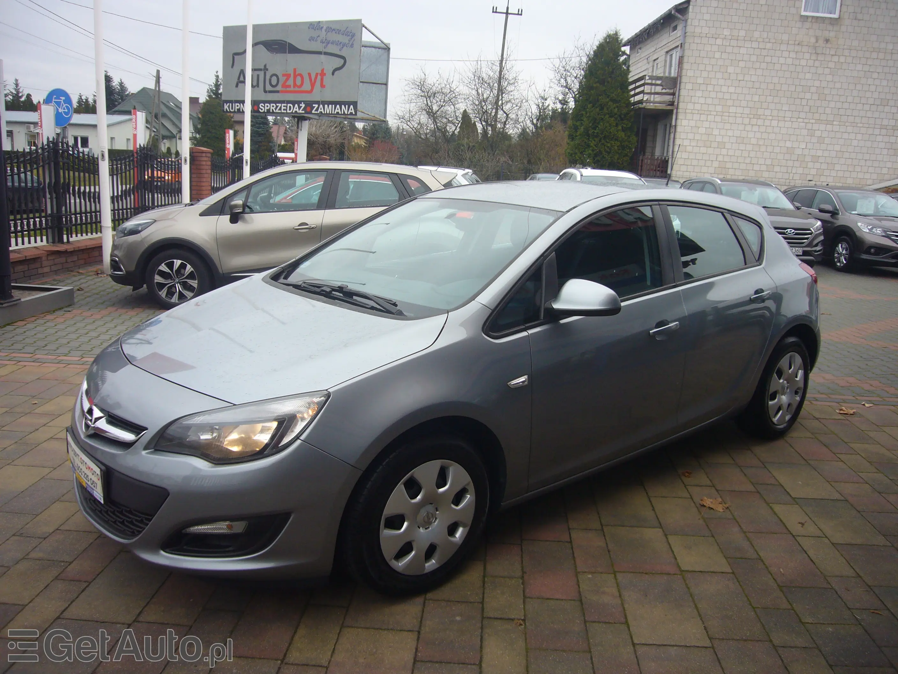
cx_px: 449
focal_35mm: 28
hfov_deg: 63.4
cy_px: 337
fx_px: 726
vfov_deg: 49.7
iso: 80
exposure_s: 1/160
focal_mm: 4.6
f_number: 2.8
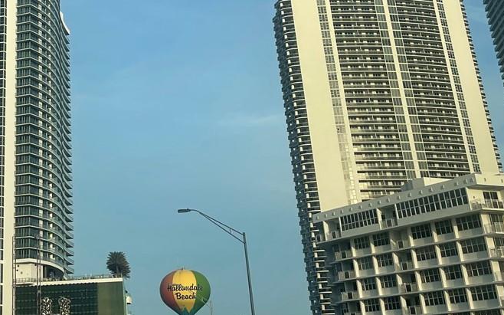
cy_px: -104
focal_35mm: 67
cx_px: 87
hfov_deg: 29.8
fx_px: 920
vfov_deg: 18.0
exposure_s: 1/2336
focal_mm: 5.1
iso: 32
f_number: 1.6
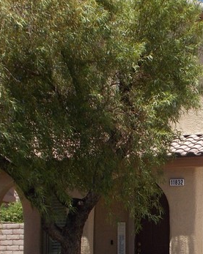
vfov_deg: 19.4
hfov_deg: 15.4
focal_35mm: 98
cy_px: 195
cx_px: 210
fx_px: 737
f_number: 9.2
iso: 80
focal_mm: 6
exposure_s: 1/125
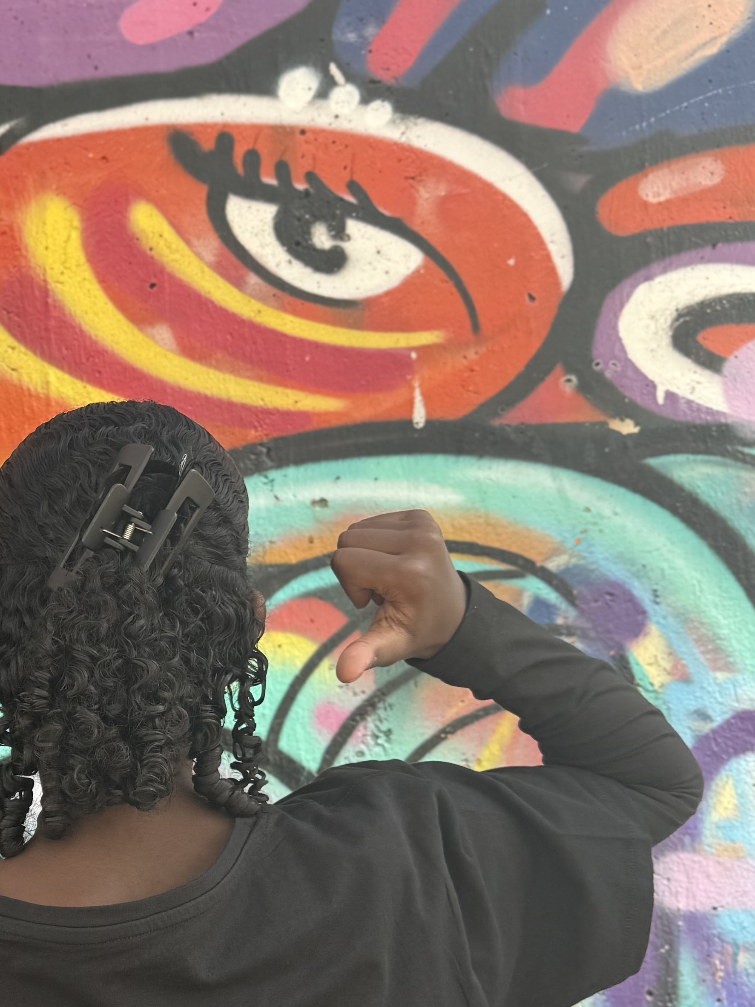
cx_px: -140
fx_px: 1687
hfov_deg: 23.2
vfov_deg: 32.9
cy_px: 679
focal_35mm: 58
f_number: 1.78
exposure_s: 1/708
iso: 80
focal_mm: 6.76
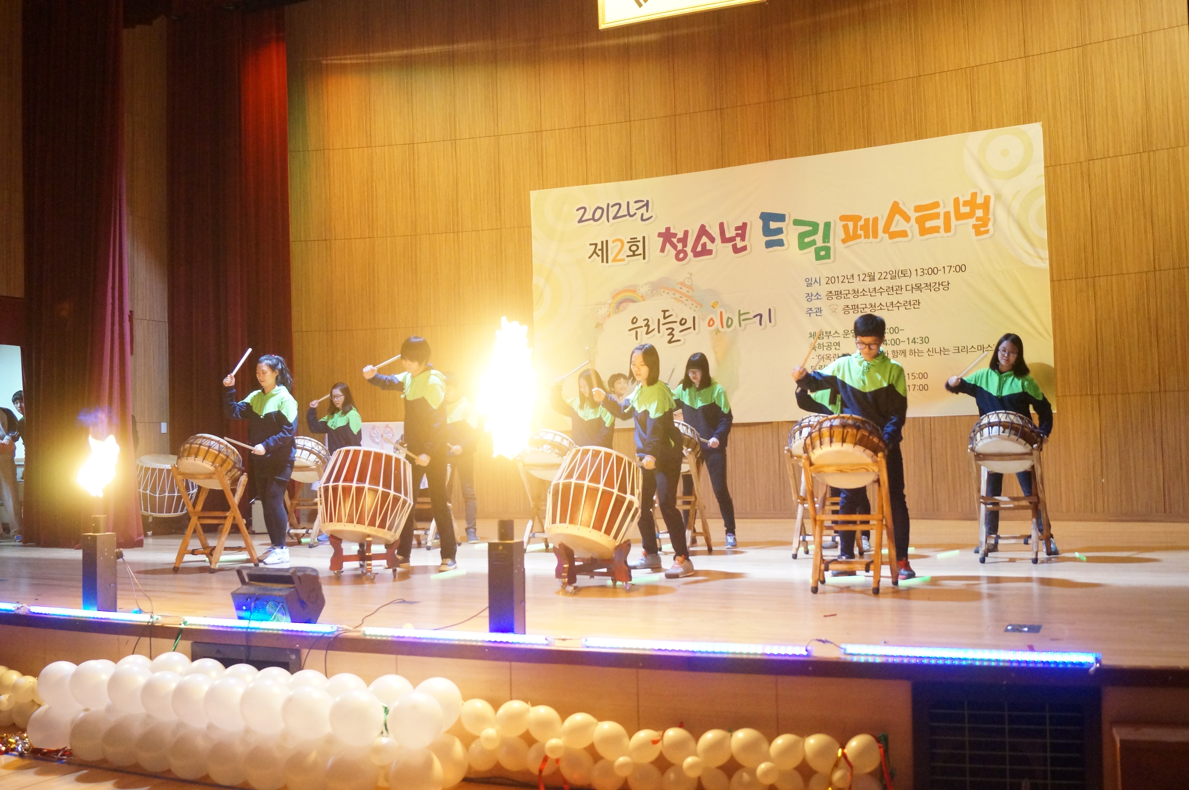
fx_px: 1188
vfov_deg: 36.8
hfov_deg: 53.2
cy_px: 395
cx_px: 594
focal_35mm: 36
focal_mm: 24
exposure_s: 1/60
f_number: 4
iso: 3200
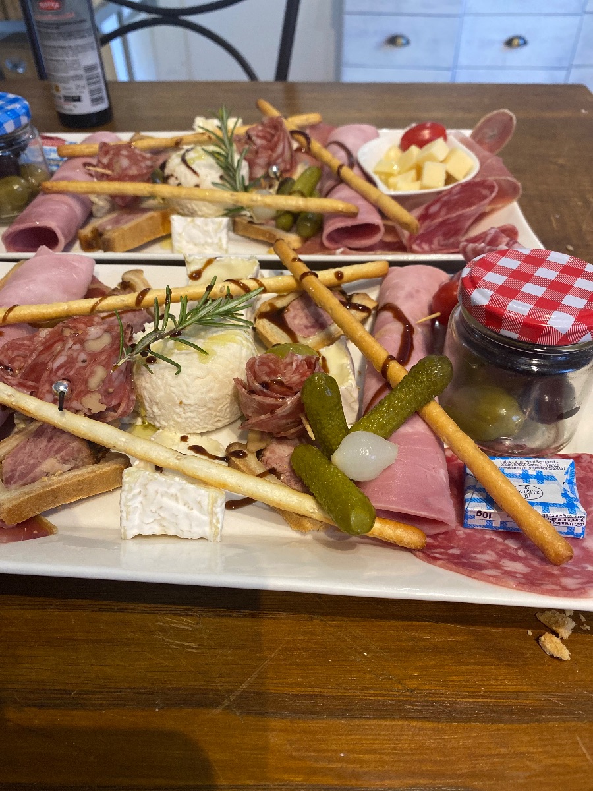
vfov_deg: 67.3
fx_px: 594
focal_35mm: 26
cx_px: 296
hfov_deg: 53.1
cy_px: 396
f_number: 1.8
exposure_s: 1/50
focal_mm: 4.25
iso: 200
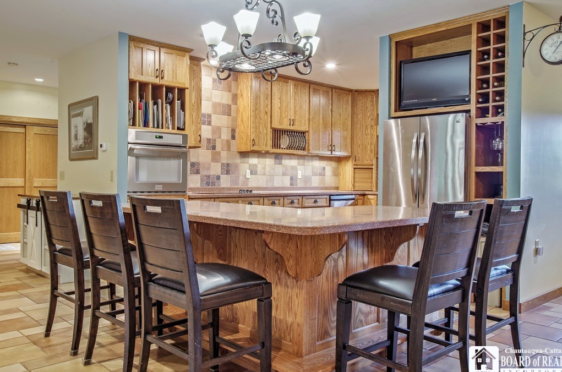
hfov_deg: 58.8
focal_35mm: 32
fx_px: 498
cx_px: 289
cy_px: 177
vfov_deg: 40.9
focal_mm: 20
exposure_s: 2.5
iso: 250
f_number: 11
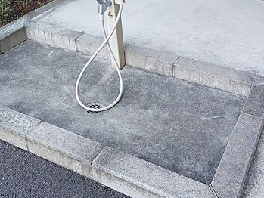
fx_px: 336
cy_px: 48
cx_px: 137
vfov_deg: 32.2
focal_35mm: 44
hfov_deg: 42.9
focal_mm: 5.23
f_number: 1.8
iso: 40
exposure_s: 1/120
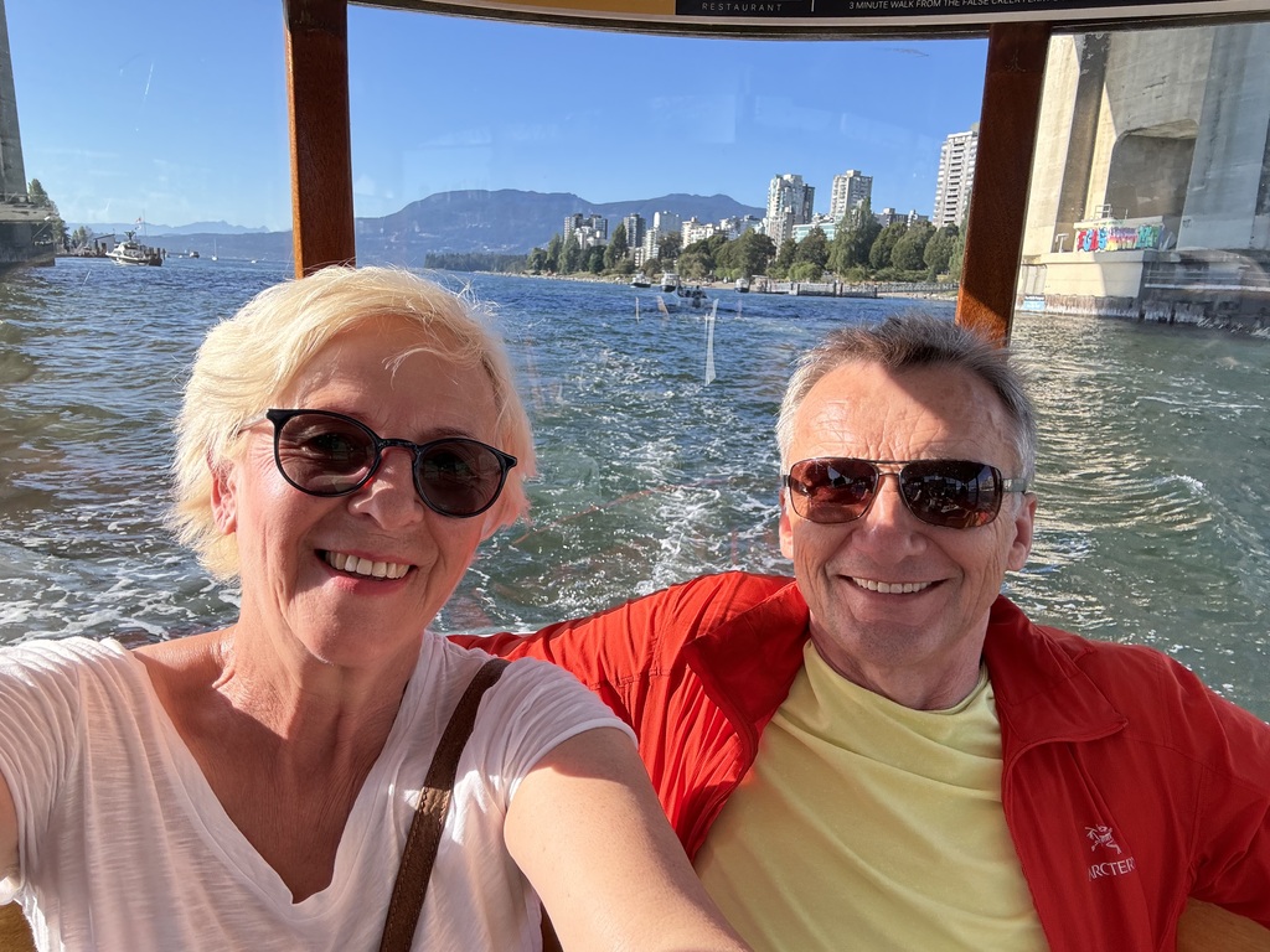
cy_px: 476
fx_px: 844
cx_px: 635
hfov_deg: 73.9
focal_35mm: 23
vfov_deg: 58.9
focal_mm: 2.69
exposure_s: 1/356
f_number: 1.9
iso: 25
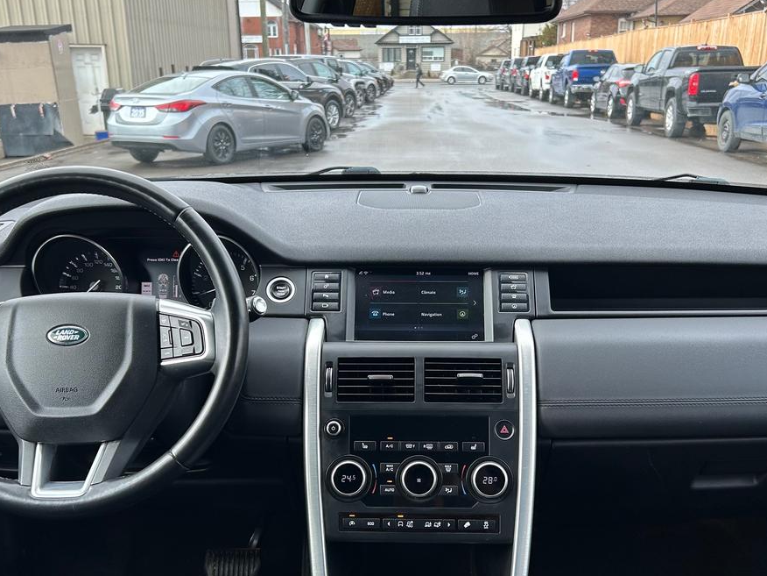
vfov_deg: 37.5
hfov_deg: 49.0
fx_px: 842
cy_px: 356
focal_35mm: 38
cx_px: 388
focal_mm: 5.7
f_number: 1.5
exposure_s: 1/387
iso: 50
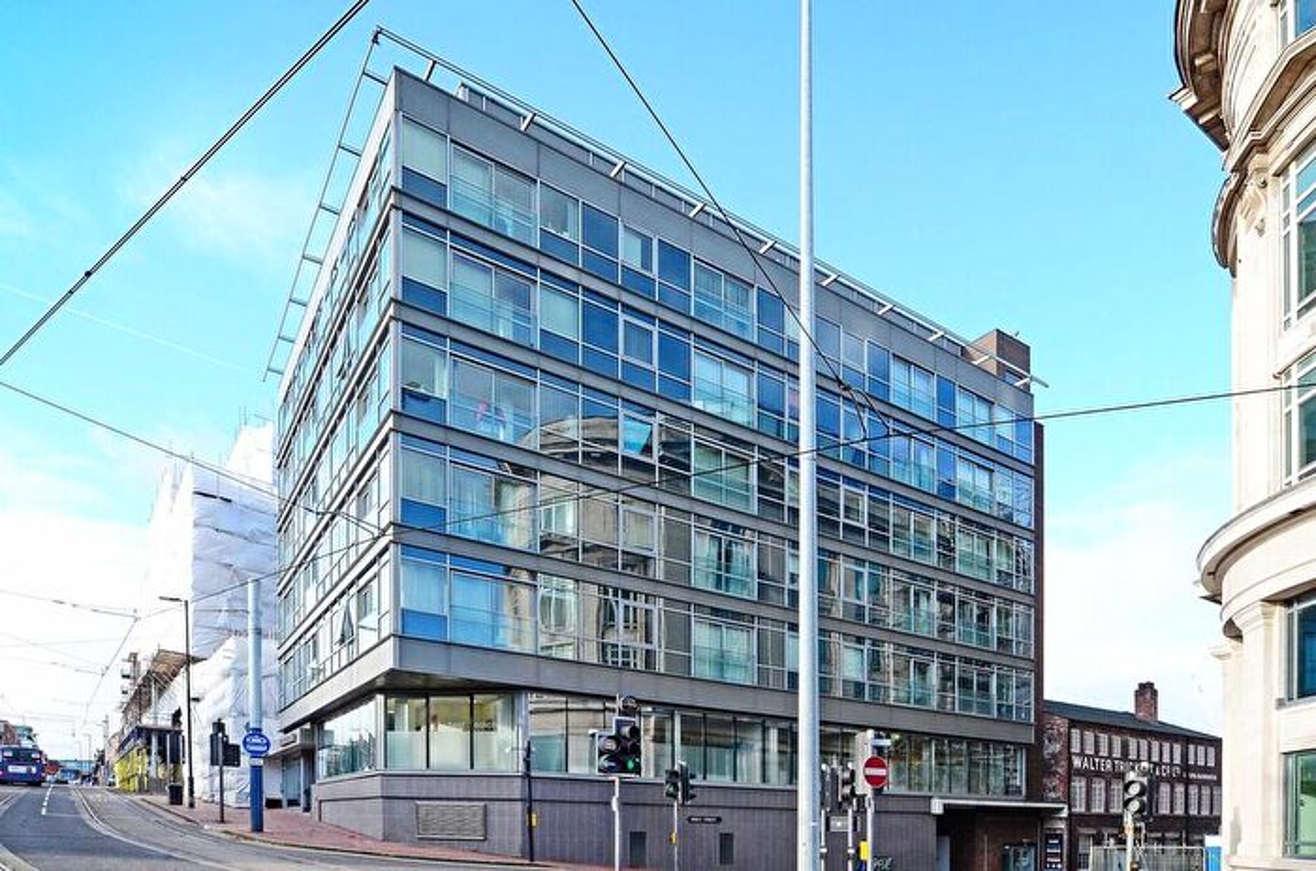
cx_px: 658
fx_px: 547
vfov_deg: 77.0
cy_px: 436
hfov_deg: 100.5
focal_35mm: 15
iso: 320
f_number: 8
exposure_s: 1/200
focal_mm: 10
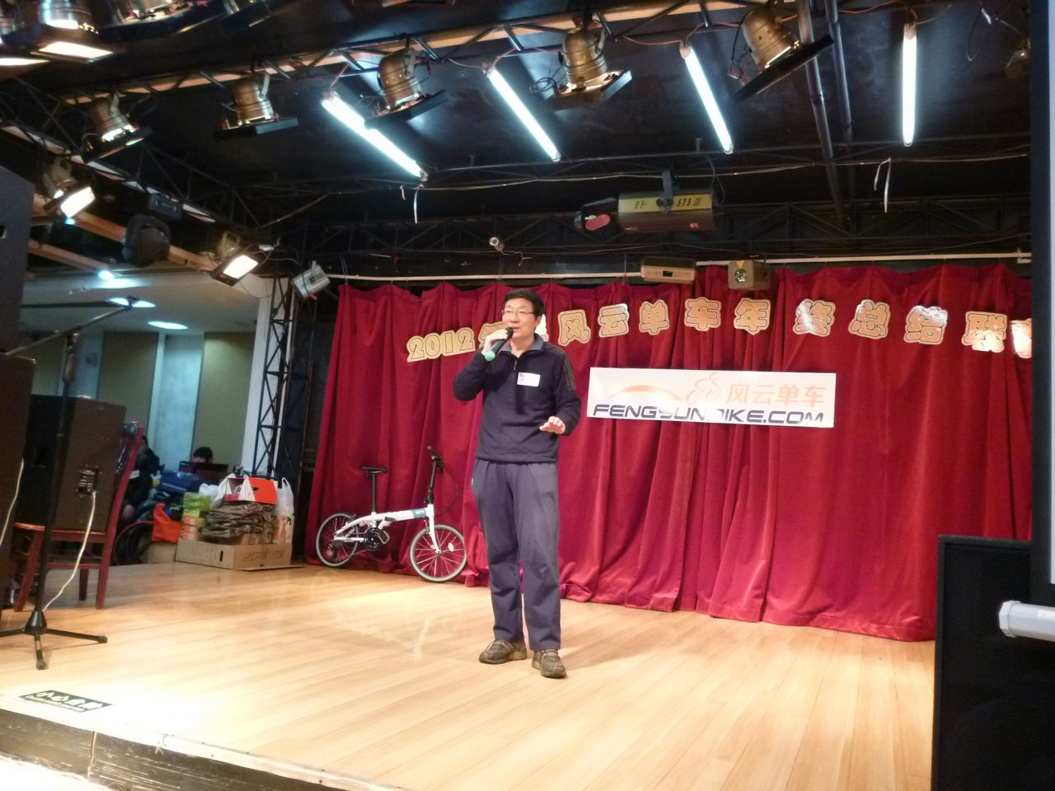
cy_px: 396
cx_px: 528
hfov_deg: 63.4
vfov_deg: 49.7
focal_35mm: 28
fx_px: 853
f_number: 3.1
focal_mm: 5
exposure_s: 1/20
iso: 400
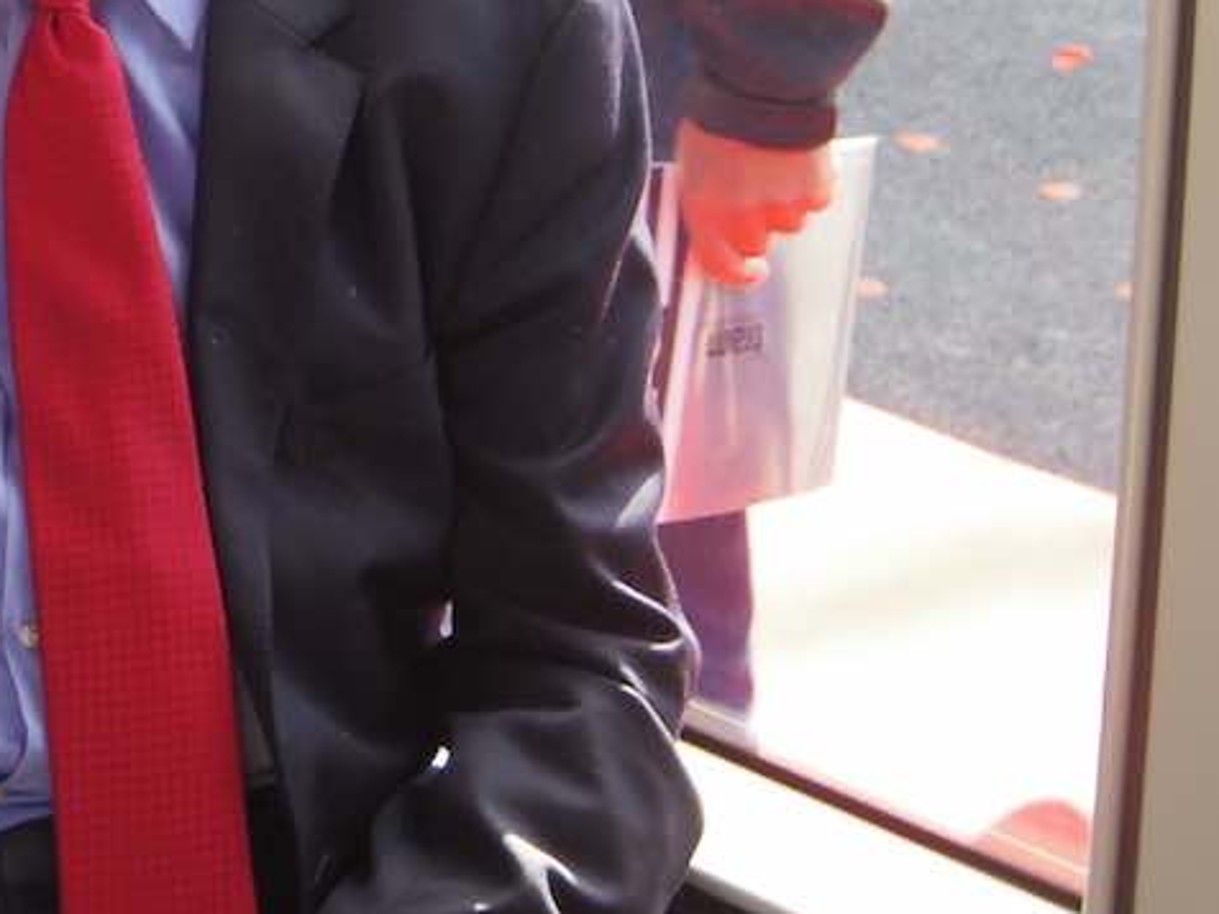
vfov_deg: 9.9
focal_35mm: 148
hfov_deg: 13.0
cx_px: -243
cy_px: -163
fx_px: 5212
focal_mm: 8.5
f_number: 2.8
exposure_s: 1/125
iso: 250
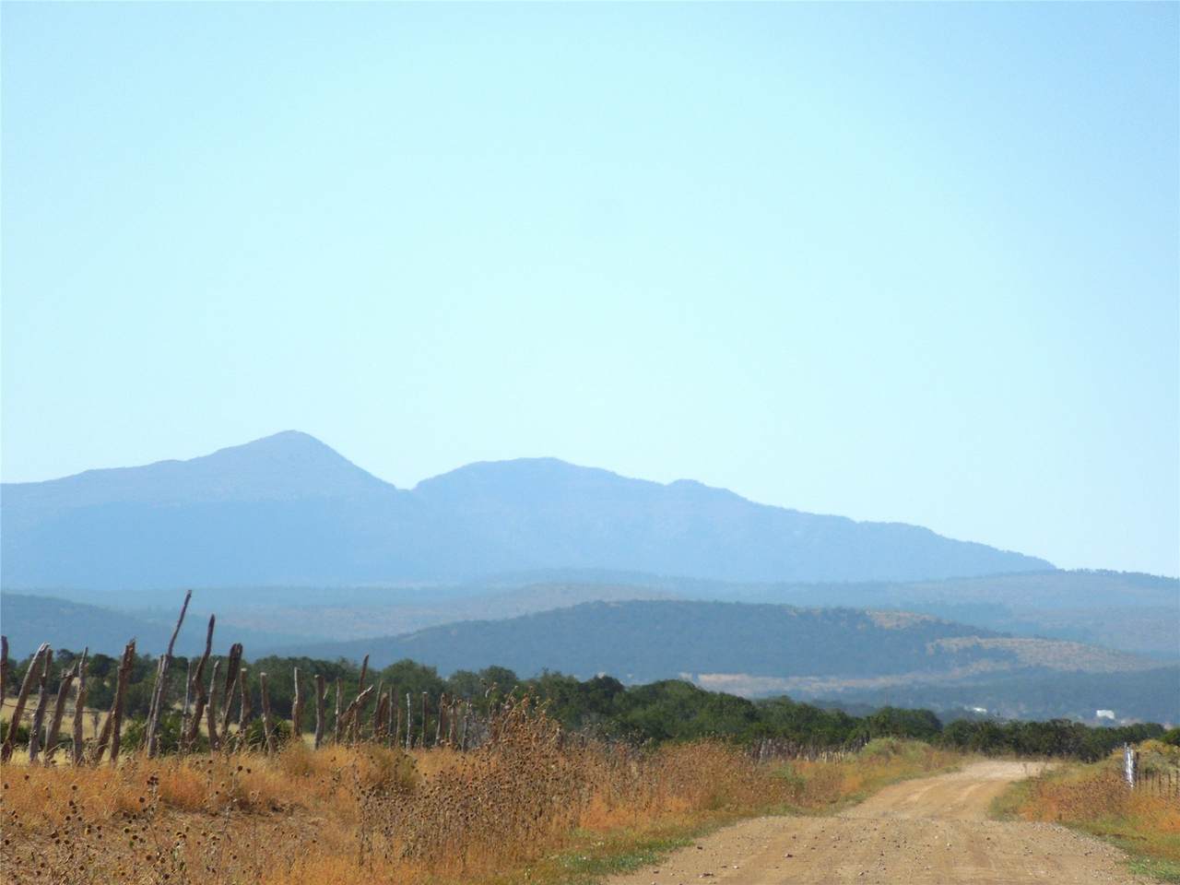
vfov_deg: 5.5
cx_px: 590
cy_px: 442
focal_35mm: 271
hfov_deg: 7.3
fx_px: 9238
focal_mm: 48.8
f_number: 5.2
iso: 100
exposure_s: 1/800
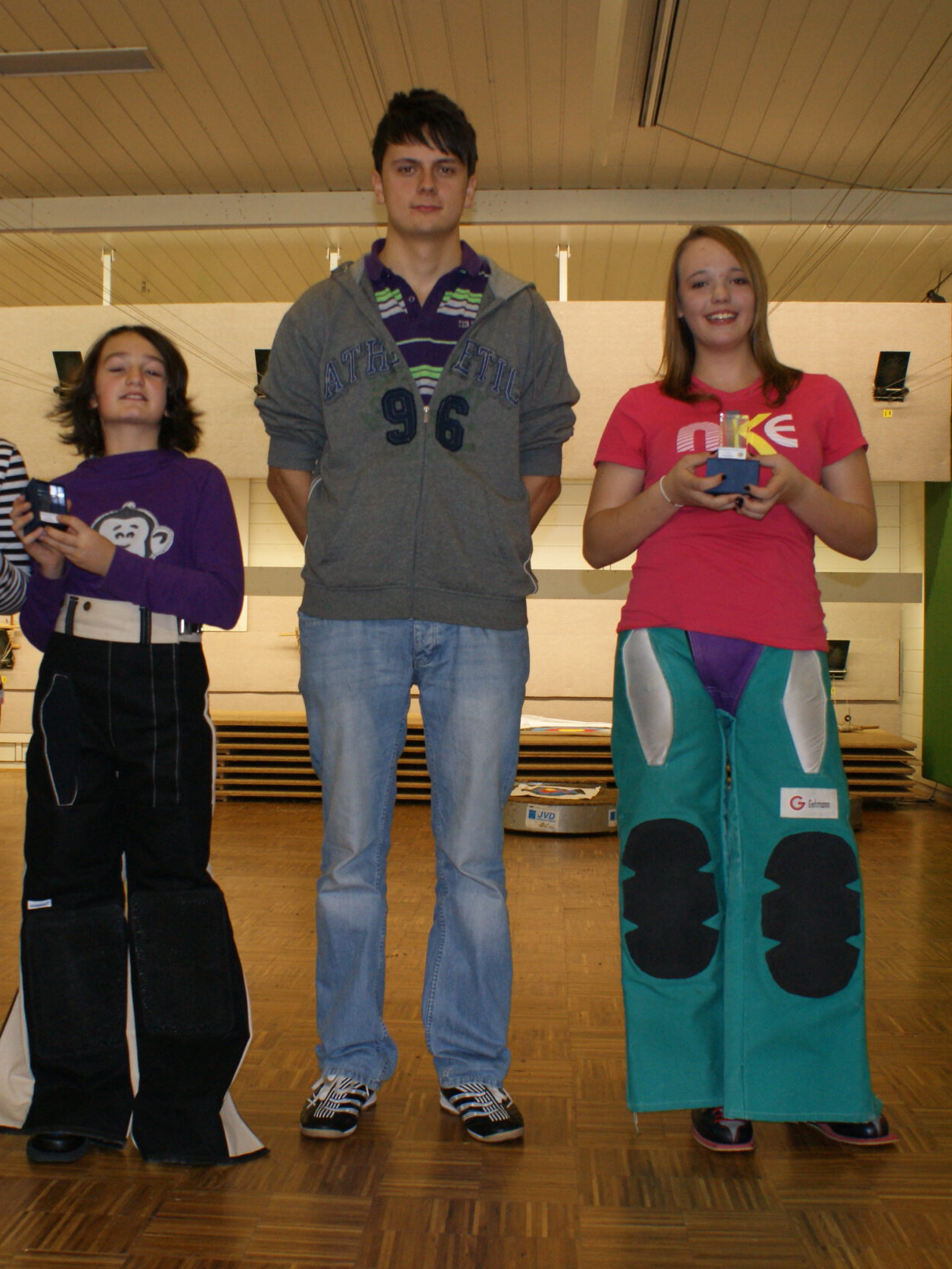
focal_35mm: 44
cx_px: 396
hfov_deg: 32.8
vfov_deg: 42.9
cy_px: 643
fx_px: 1613
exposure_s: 1/60
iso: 400
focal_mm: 20
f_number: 5.6
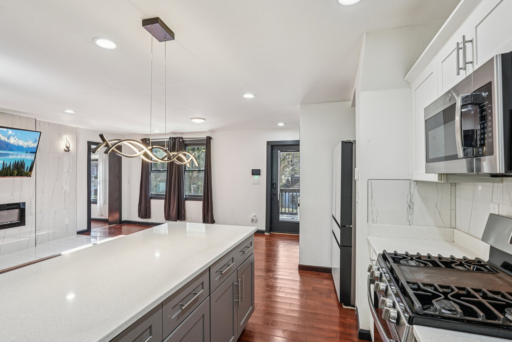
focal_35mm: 18
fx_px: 256
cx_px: 256
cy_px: 171
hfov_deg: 90.0
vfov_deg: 67.4
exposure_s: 1/50
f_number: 8
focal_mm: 18
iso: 800
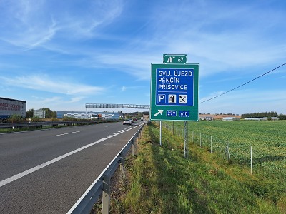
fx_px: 190
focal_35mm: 23
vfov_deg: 58.9
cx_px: 143
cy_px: 107
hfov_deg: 73.9
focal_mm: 5.54
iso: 40
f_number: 1.8
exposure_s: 1/1848
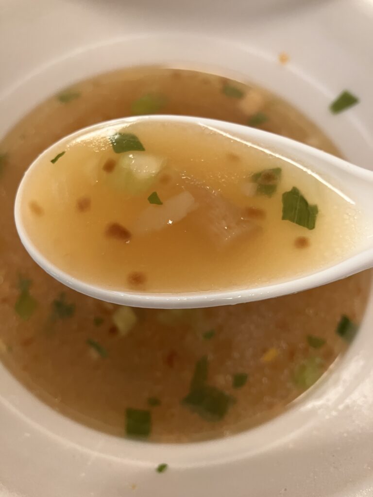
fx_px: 402
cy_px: 248
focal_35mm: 28
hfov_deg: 49.7
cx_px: 186
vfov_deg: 63.4
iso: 200
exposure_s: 1/60
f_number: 1.8
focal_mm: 3.99
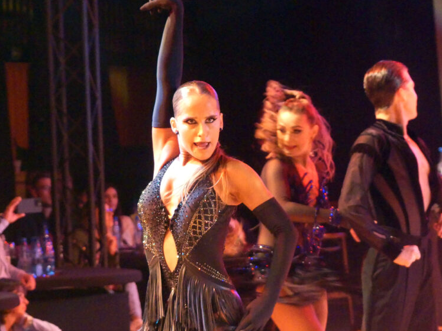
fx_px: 3255
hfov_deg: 7.8
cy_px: 166
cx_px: 221
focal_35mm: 255
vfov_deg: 5.8
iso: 2000
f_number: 2.8
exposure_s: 1/100
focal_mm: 45.7
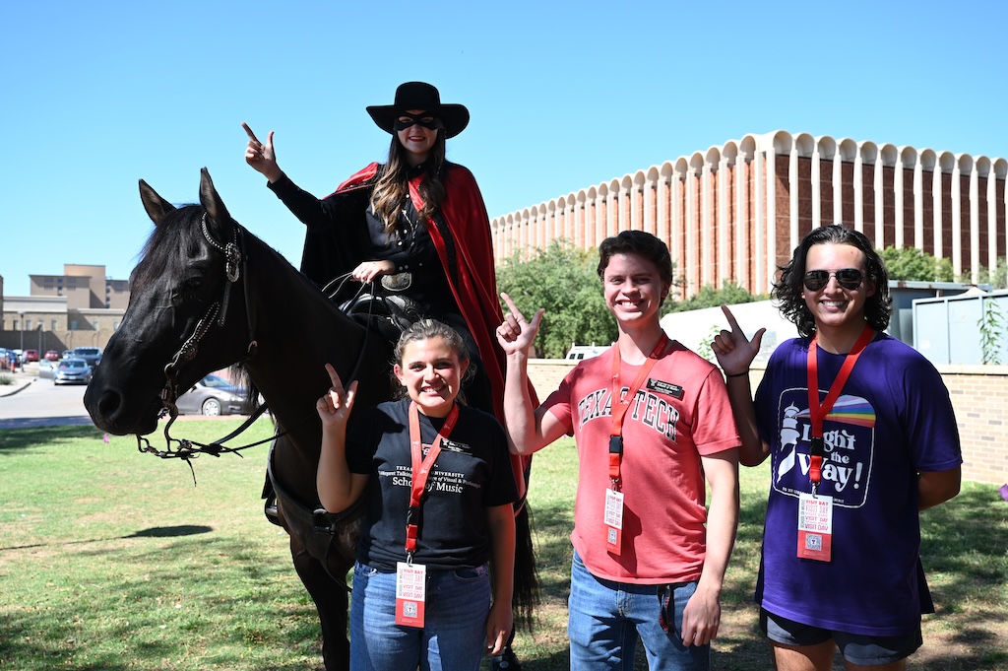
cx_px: 504
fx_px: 923
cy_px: 336
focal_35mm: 33
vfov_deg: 39.9
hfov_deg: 57.3
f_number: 5.6
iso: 110
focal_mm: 33
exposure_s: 1/250
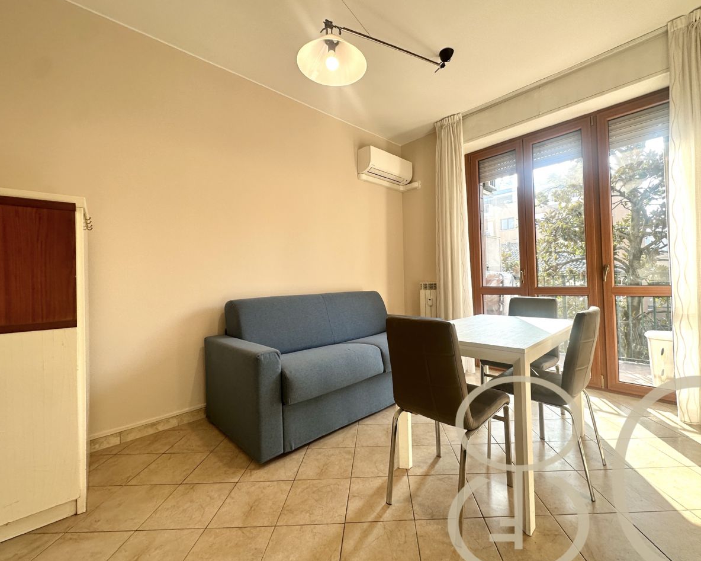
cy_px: 275
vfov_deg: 84.0
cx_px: 380
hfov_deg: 96.6
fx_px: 311
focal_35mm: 15
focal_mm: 2.22
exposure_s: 1/99
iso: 50
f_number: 2.2
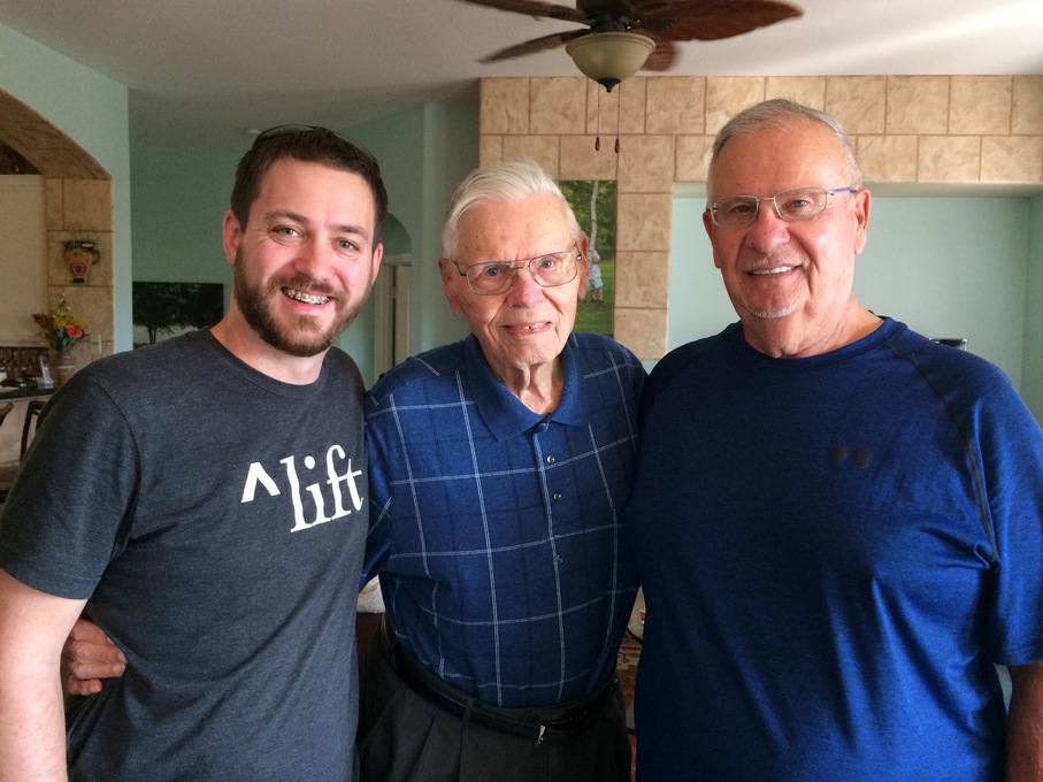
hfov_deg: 61.7
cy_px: 391
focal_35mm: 29
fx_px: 874
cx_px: 522
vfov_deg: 48.2
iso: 200
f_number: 2.2
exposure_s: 1/30
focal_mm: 4.15
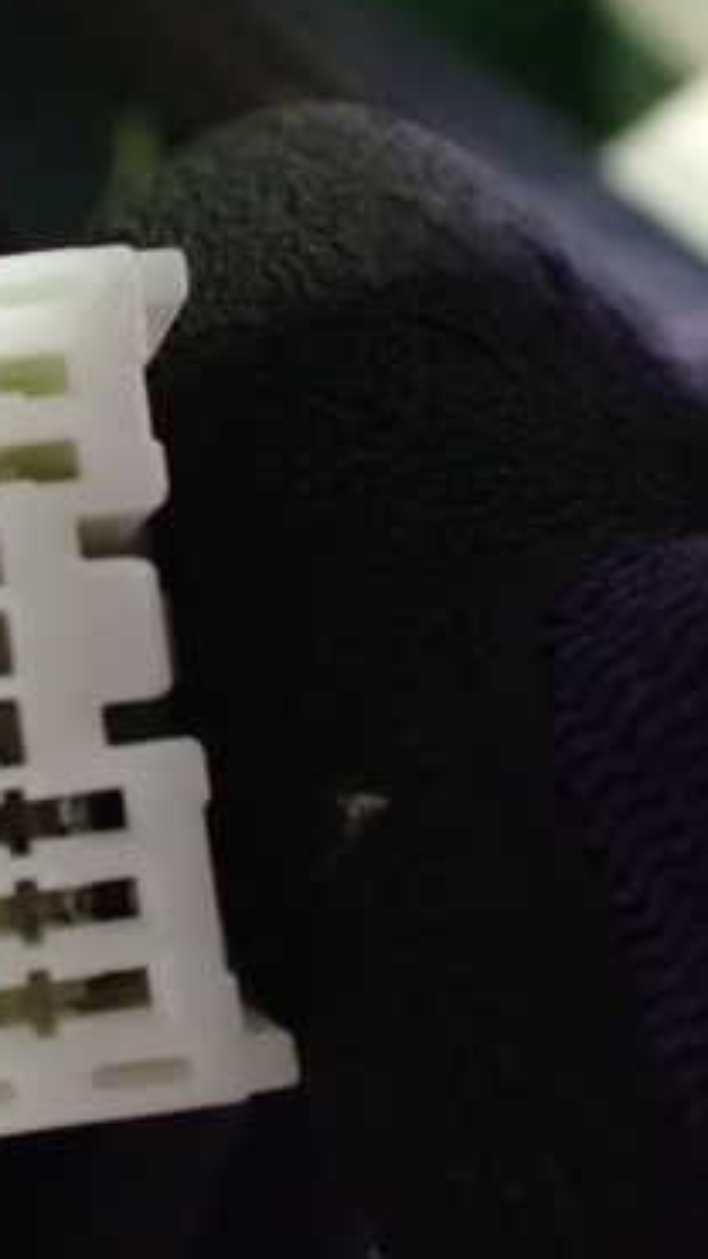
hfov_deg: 21.8
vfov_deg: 39.2
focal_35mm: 53
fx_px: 1770
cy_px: 640
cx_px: -3
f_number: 2.3
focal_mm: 5.4
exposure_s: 1/30
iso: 1600
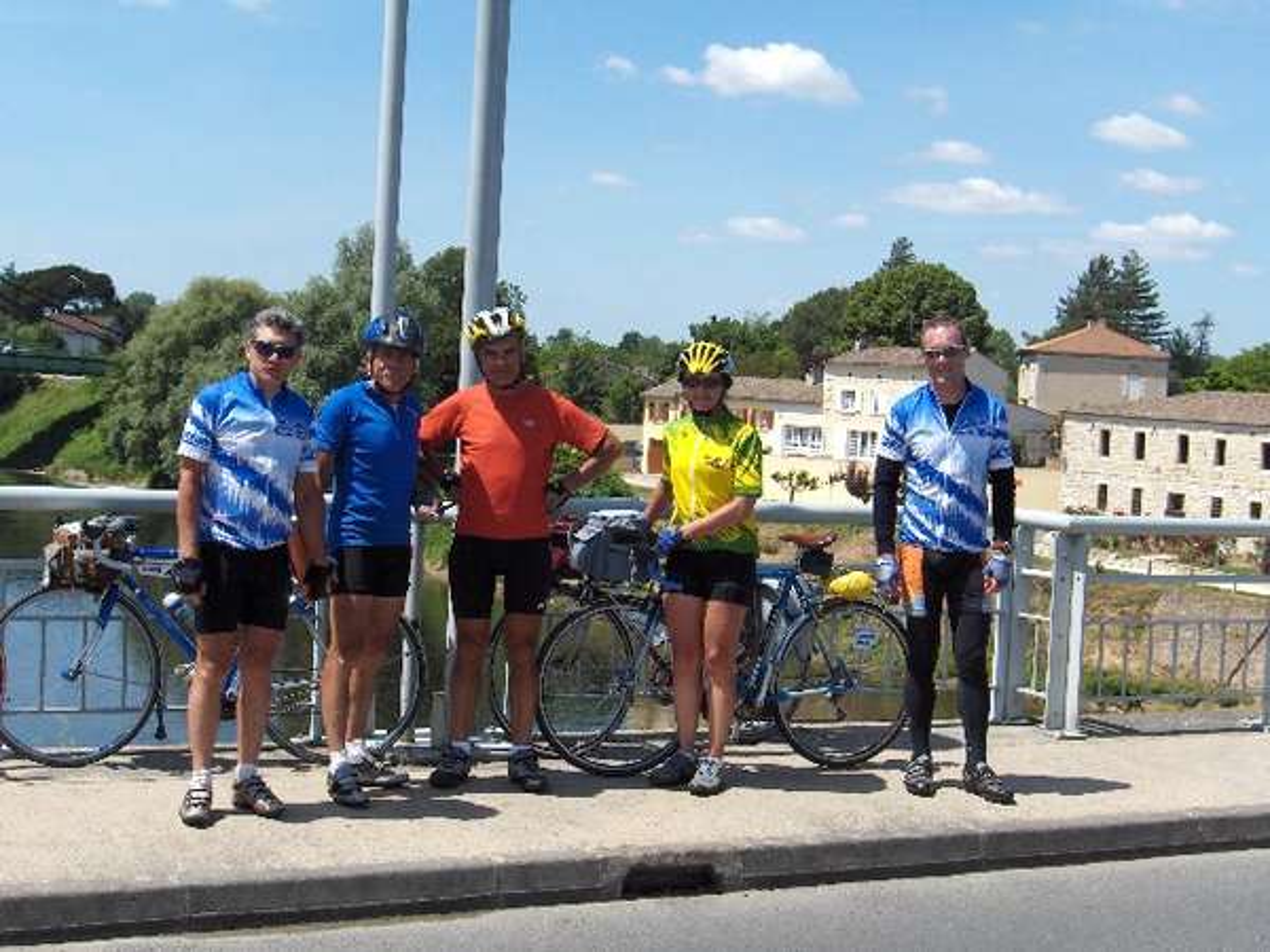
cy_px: 476
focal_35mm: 55
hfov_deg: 34.9
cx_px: 635
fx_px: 2018
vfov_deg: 26.6
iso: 80
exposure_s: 1/552
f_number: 5.4
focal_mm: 11.4
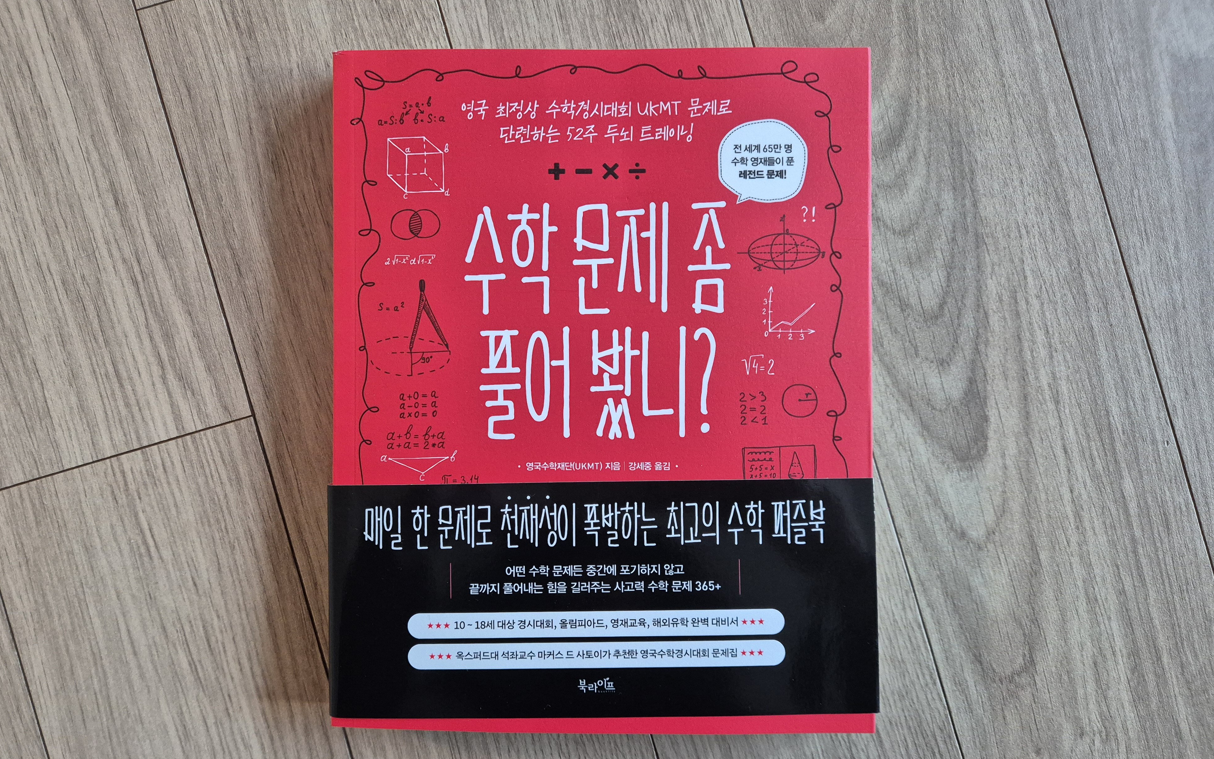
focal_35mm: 25
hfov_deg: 72.5
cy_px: 390
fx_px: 827
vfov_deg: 49.3
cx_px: 596
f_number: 1.8
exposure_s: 1/120
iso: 800
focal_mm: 5.4
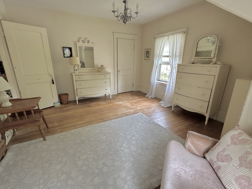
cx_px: 126
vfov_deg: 85.7
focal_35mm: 14
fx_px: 102
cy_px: 94
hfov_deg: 102.1
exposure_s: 1/99
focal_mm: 2.22
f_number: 2.2
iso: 160
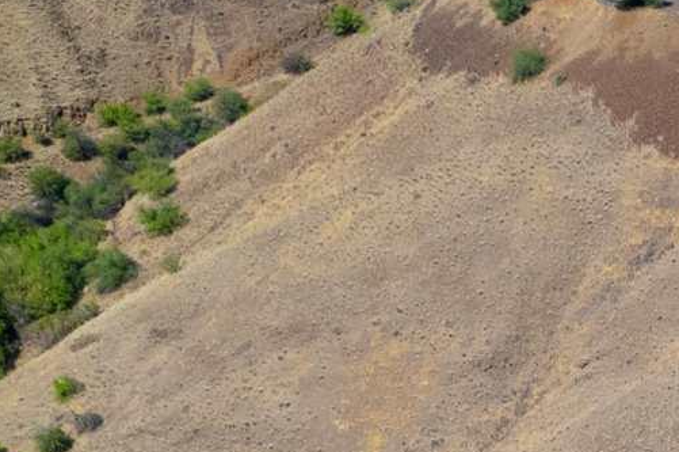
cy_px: 960
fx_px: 2544
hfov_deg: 14.3
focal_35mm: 135
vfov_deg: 9.4
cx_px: 993
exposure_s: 1/60
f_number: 2.8
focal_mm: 8.38
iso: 100
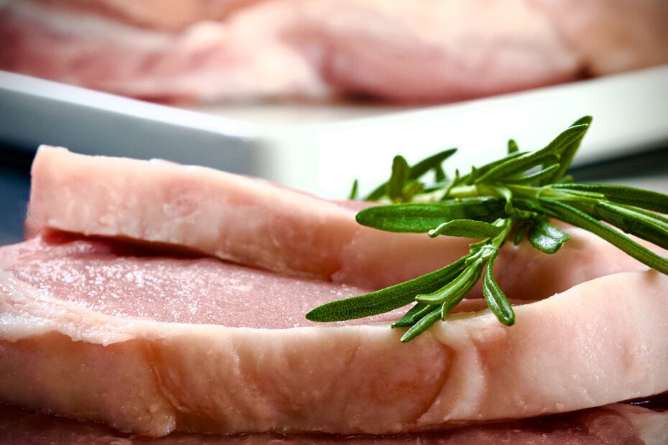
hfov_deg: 28.8
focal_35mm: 70
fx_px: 1299
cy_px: 222
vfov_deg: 19.5
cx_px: 334
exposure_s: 1/50
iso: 1600
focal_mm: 70
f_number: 13
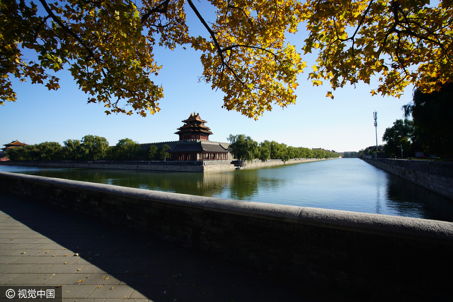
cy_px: 151
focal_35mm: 16
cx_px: 226
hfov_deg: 96.7
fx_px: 201
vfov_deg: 73.7
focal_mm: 16
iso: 100
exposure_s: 1/40
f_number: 11
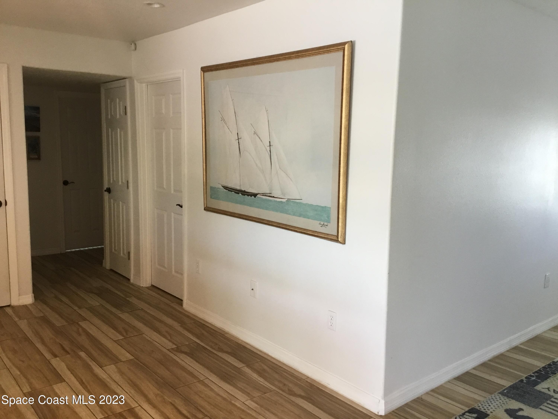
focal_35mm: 31
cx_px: 279
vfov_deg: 45.4
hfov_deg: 58.4
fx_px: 500
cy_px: 210
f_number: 2.4
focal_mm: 3.3
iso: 80
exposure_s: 1/30
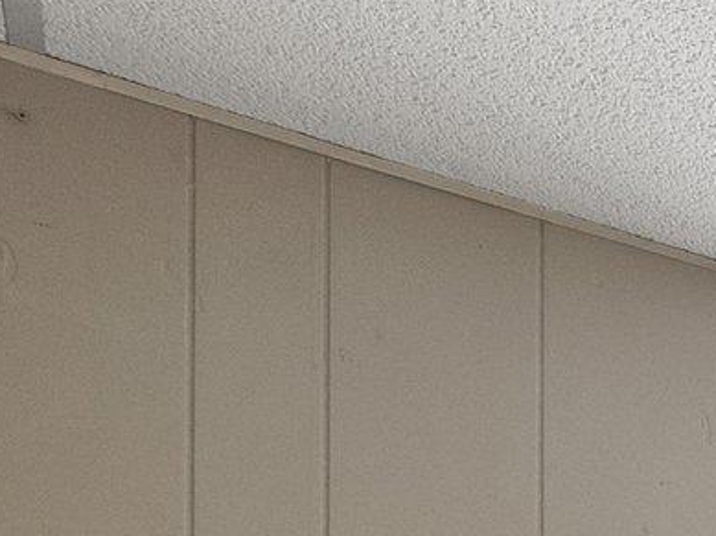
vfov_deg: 14.2
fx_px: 1571
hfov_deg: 17.2
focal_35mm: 76
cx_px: 1493
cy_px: 1233
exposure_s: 1/2
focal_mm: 10
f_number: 8
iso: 800
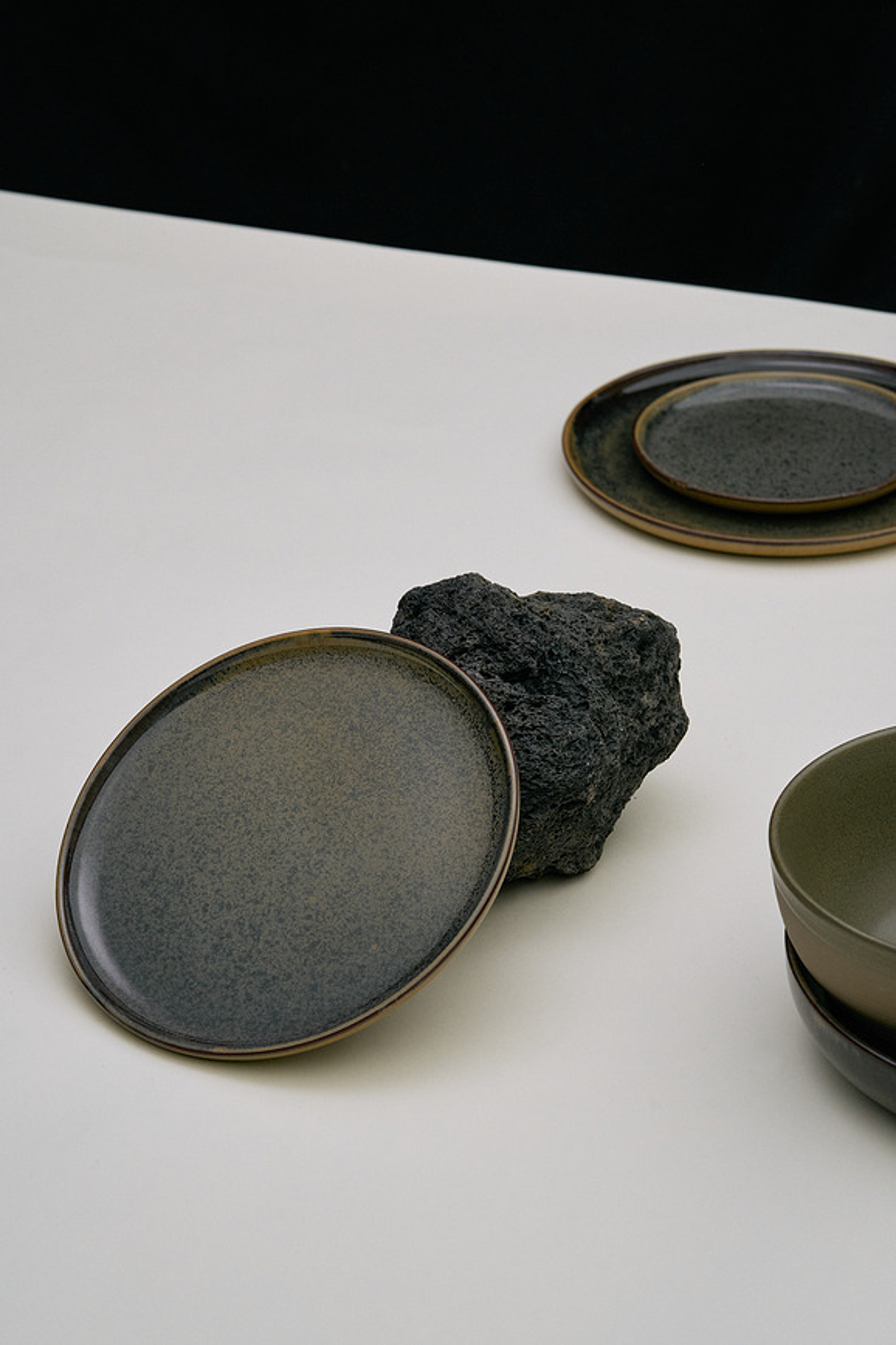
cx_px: 448
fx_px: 3173
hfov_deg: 16.1
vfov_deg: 23.9
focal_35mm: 85
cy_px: 672
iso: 1000
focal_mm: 85
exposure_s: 1/250
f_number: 10
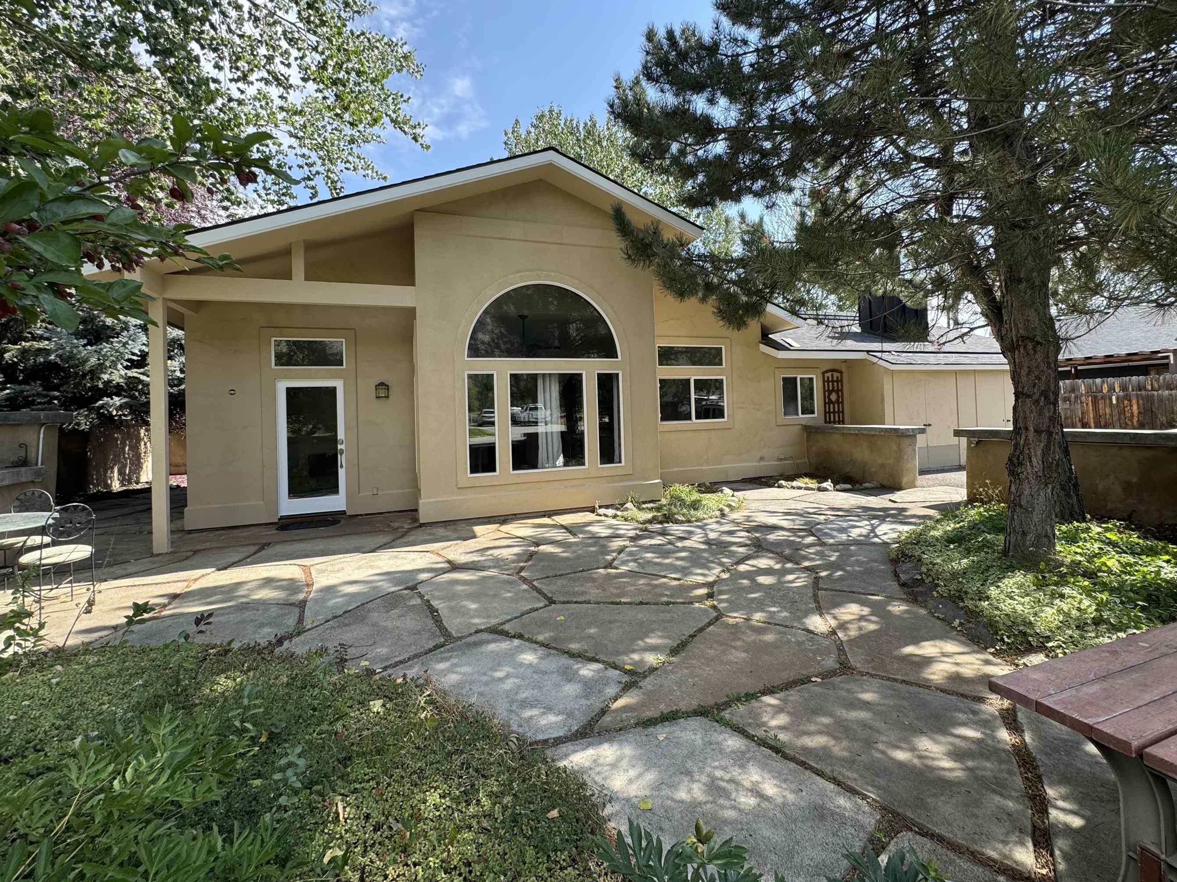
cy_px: 401
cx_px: 610
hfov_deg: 94.5
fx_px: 544
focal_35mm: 16
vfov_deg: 77.9
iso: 50
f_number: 2.2
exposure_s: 1/470
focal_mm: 2.22
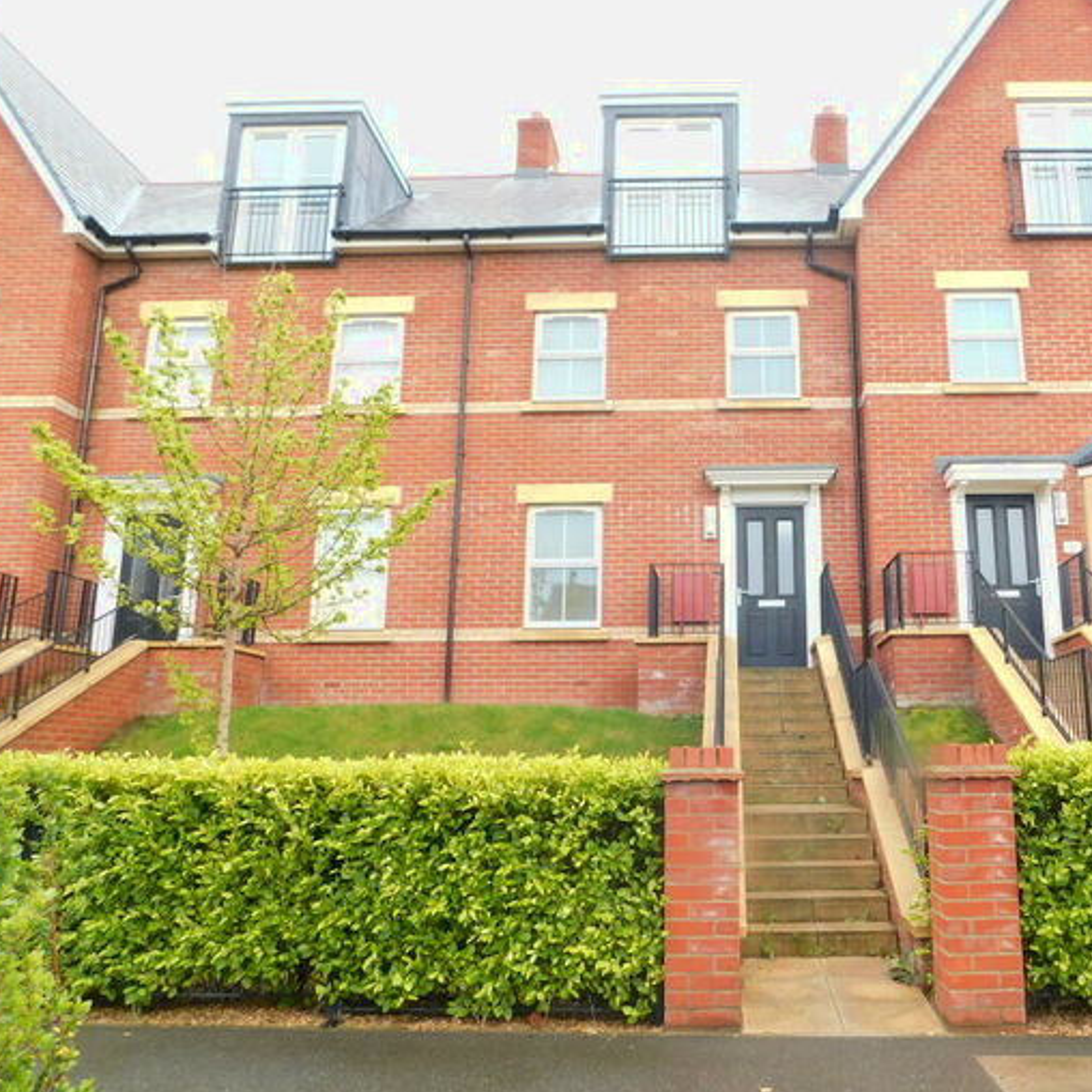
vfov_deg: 57.3
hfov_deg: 56.2
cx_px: 720
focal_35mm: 28
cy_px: 556
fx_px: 999
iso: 125
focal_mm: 4
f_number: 3
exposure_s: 1/200
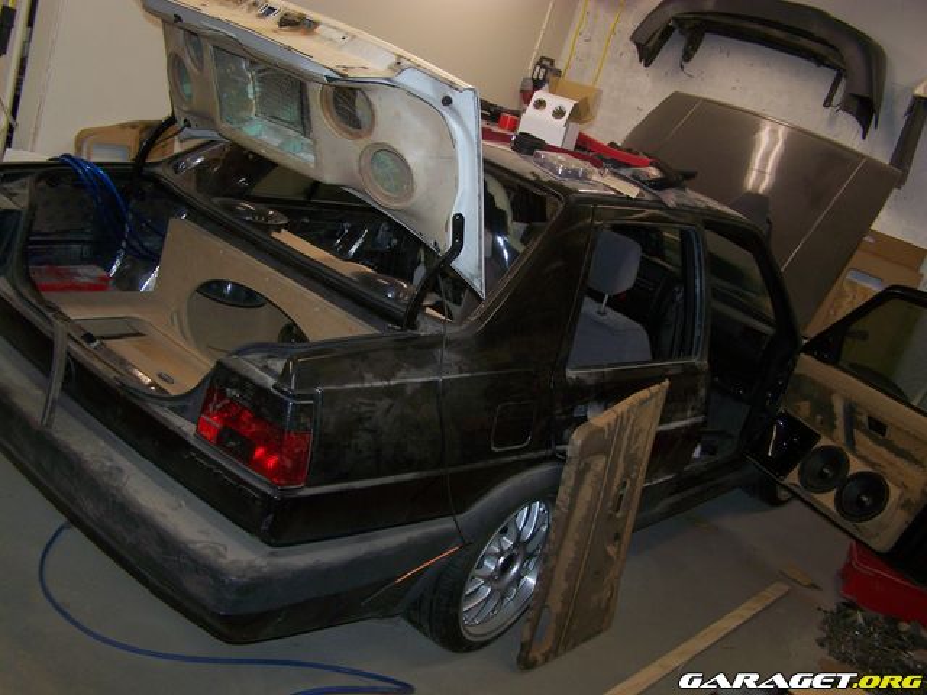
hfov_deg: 49.0
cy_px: 348
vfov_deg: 37.7
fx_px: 1018
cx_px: 464
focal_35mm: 38
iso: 80
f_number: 2.8
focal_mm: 6.3
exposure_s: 1/60
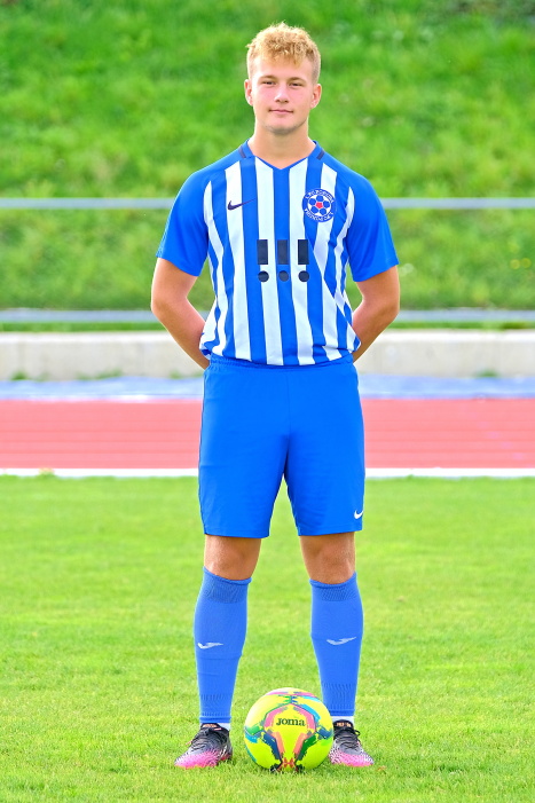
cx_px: 268
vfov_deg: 12.9
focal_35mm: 159
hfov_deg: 8.6
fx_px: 3546
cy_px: 402
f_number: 2.8
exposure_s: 1/850
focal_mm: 106
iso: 320
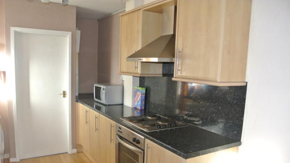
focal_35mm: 29
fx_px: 223
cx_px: 147
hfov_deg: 66.1
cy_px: 99
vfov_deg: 40.0
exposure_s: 1/60
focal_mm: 10
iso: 320
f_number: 3.5
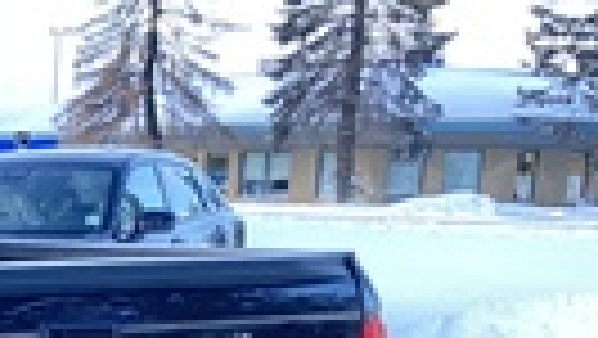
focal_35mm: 96
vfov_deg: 12.1
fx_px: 1523
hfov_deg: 19.4
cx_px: -292
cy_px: 498
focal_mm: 3.99
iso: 80
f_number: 1.8
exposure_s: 1/121
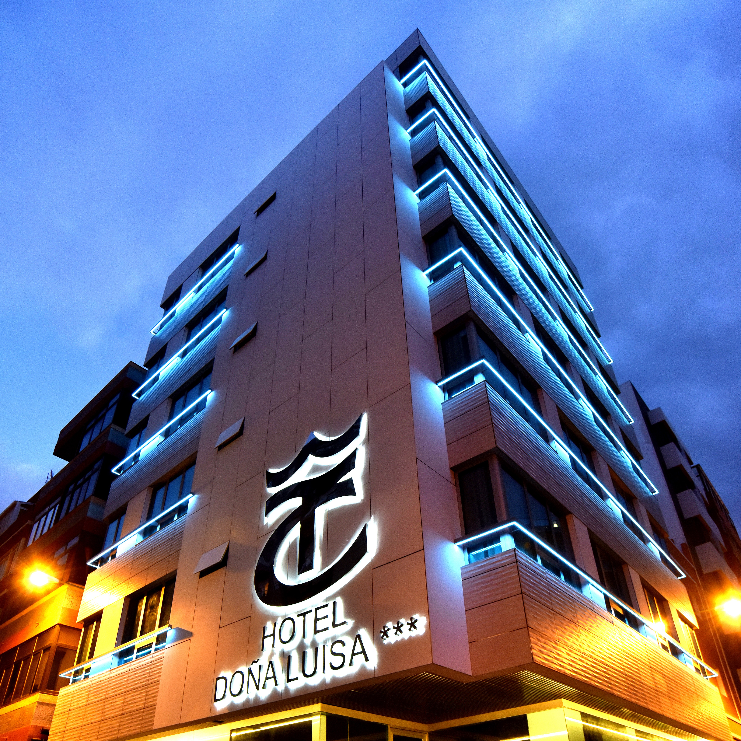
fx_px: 557
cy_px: 493
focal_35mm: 23
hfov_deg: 67.3
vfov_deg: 65.5
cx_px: 371
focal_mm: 18
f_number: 5.6
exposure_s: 1/40
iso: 1000
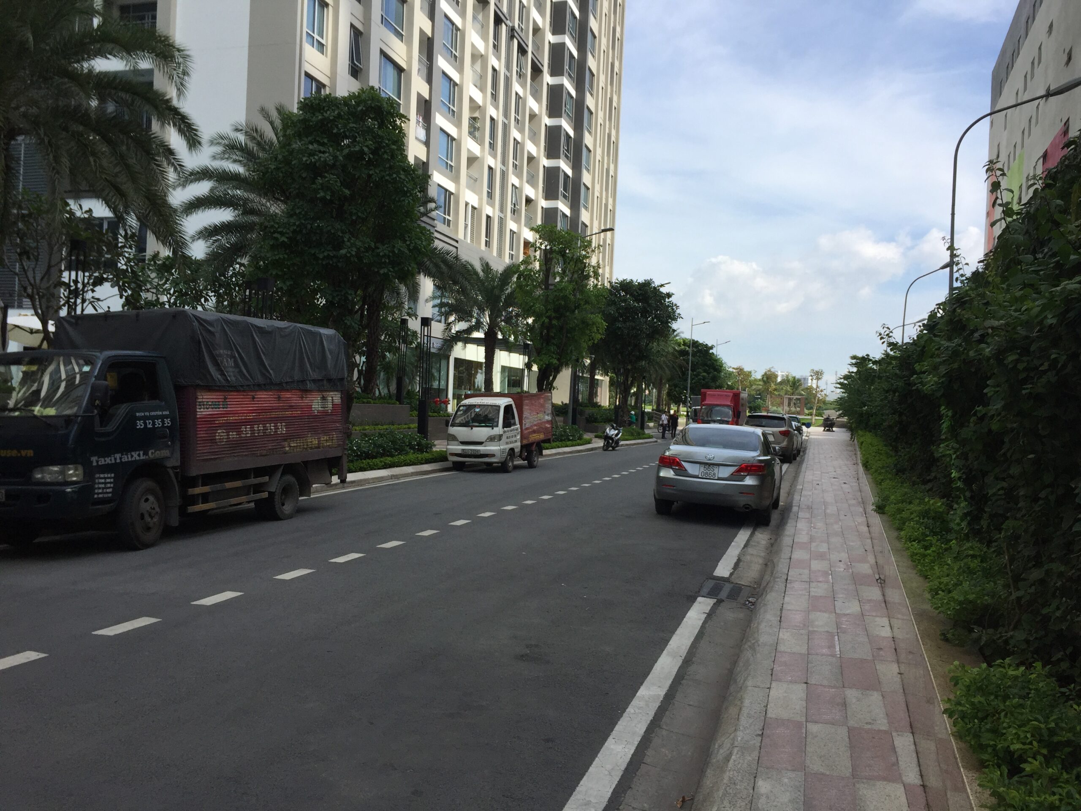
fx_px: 906
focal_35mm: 29
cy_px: 406
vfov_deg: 48.2
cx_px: 540
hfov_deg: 61.7
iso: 32
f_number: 2.2
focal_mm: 4.15
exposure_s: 1/1647
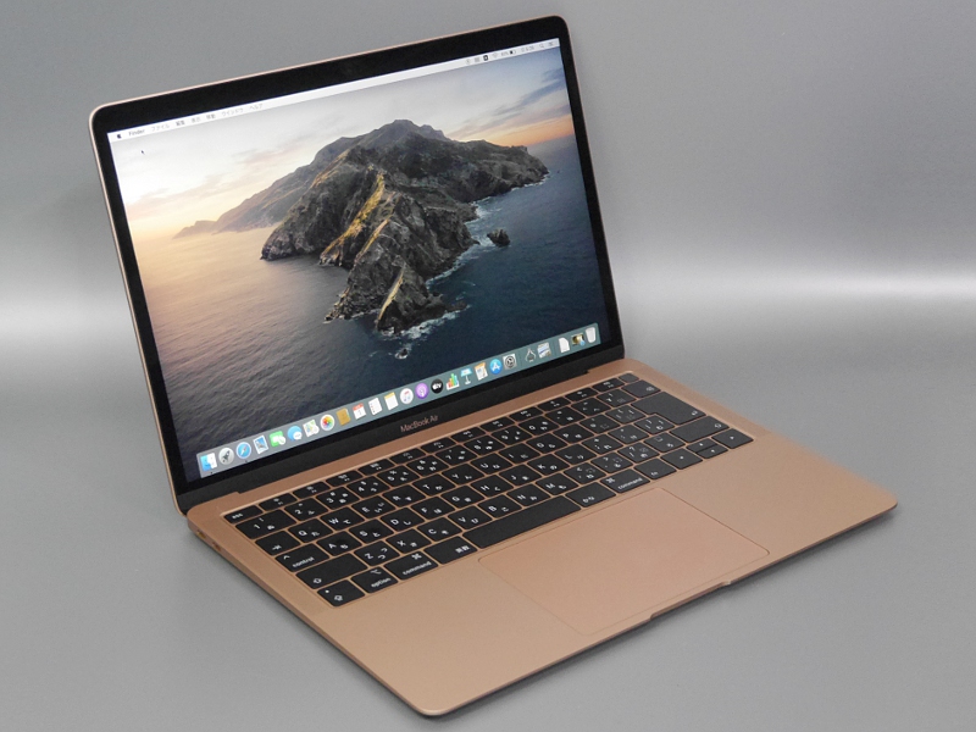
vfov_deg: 27.0
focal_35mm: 54
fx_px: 1523
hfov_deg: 35.5
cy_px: 366
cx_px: 488
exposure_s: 1/60
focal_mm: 27
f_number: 5.1
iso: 1600
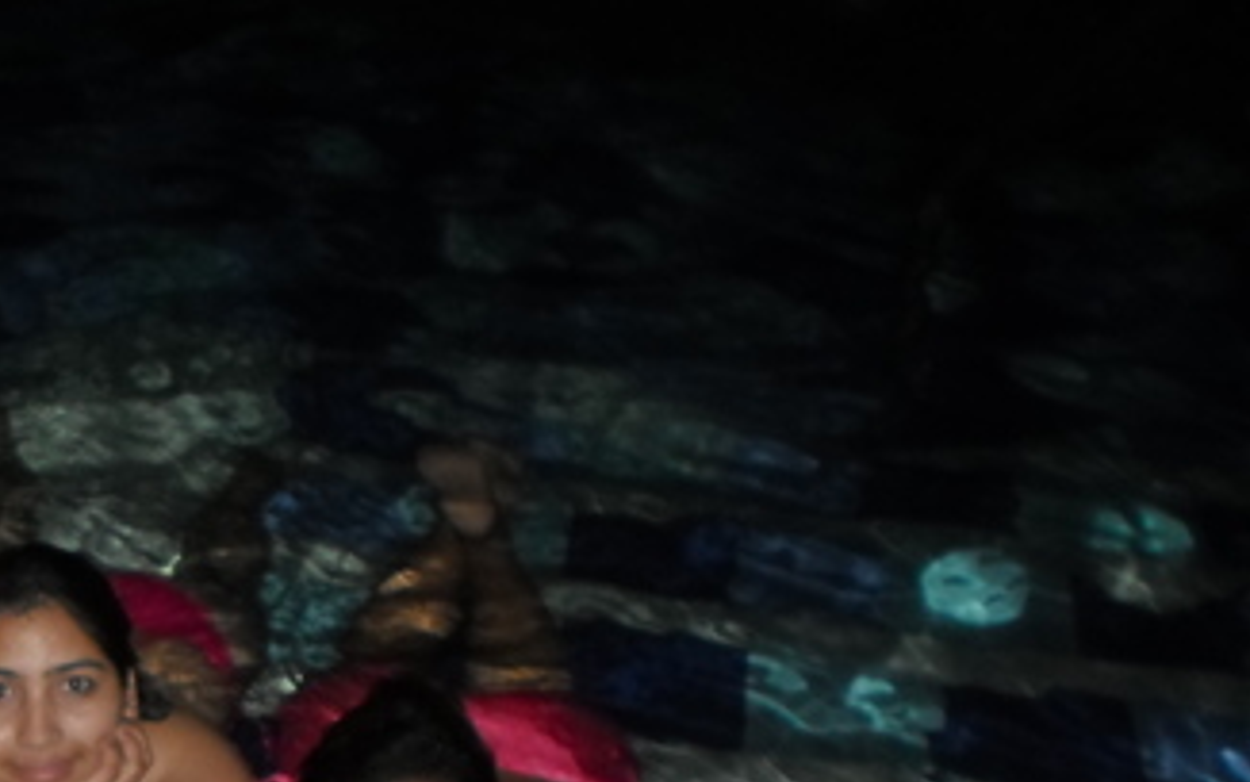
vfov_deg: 23.9
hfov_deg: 36.1
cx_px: 84
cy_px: 767
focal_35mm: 52
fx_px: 1772
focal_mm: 4.5
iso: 400
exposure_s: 1/8
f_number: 2.5
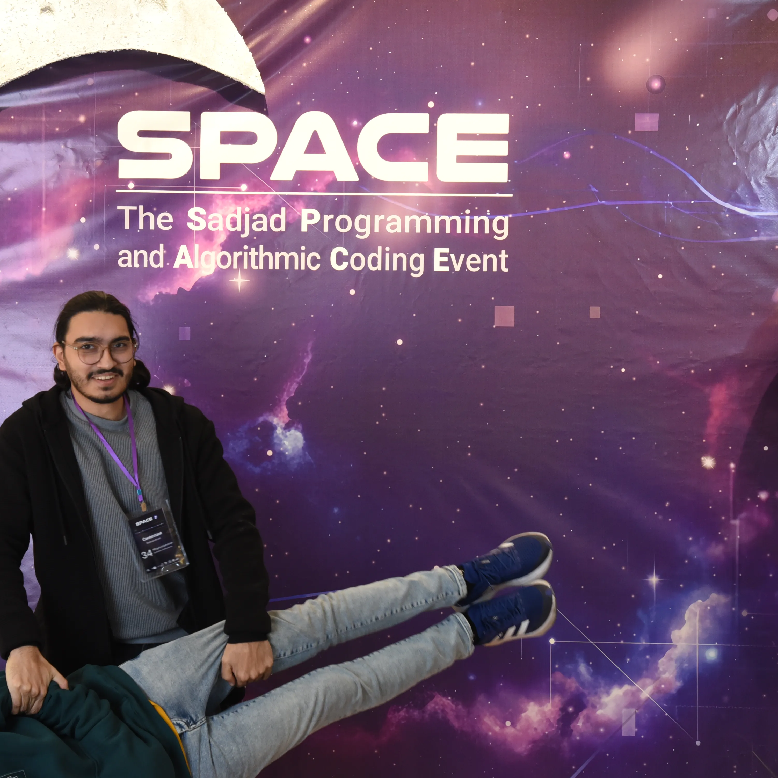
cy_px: 389
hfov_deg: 23.3
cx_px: 315
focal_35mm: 74
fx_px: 1882
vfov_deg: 23.4
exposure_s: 1/100
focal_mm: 58
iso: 1600
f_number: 6.3
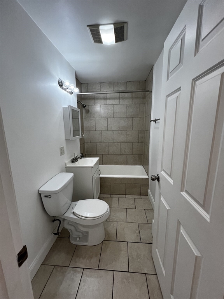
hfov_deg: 89.9
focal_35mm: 13
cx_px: 112
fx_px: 112
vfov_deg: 106.2
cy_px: 150
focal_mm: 1.57
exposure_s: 1/120
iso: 160
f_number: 1.8
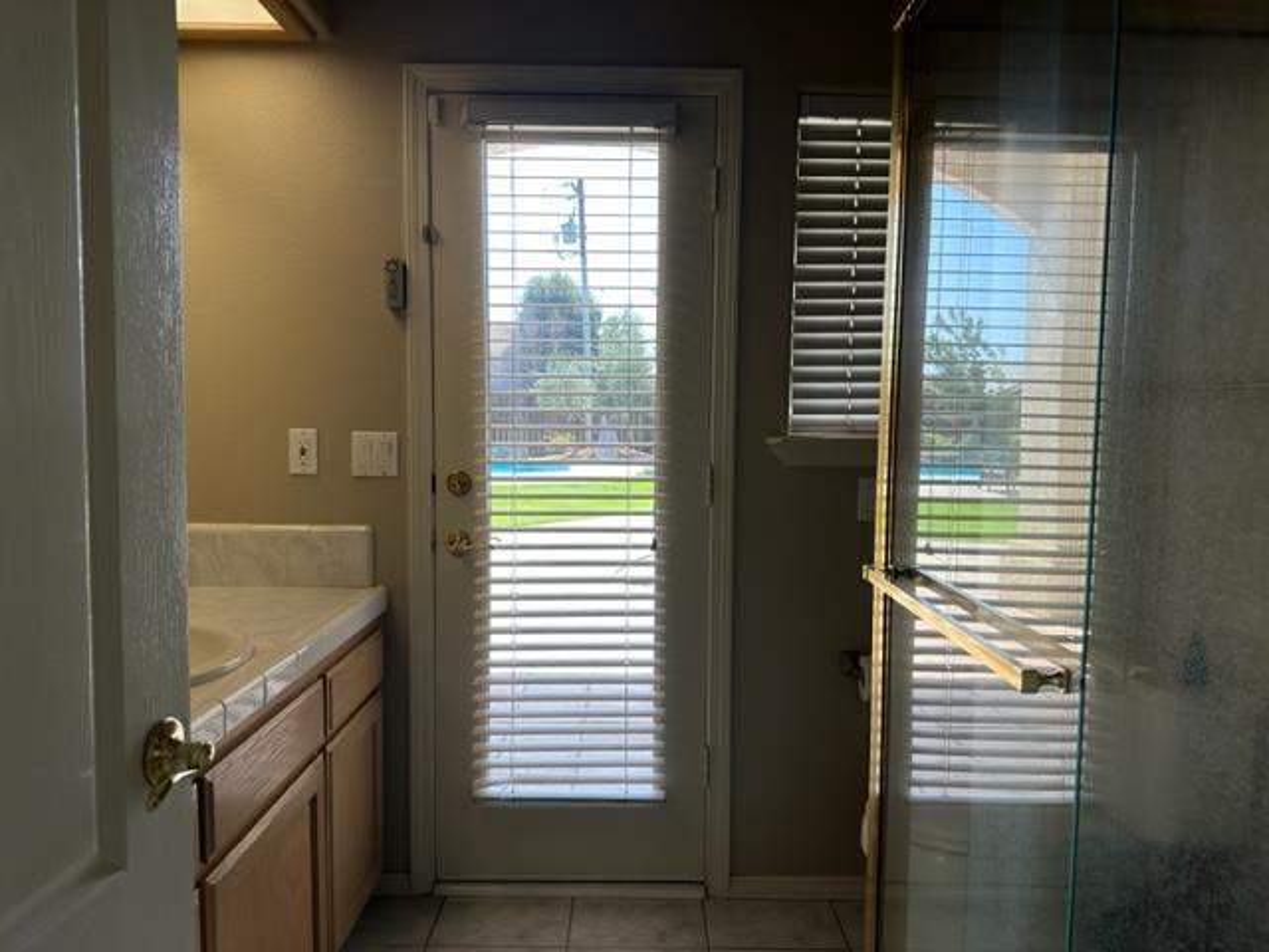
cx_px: 634
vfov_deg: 56.8
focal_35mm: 24
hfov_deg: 71.6
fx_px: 880
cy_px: 476
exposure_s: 1/471
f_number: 1.78
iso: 80
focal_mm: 6.86
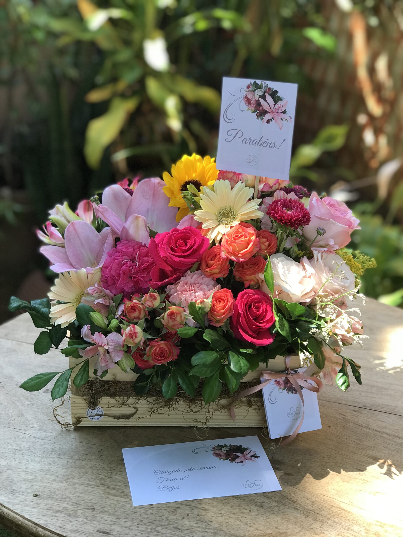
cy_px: 268
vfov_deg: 33.8
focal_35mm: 57
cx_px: 202
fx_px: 885
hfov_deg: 25.7
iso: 32
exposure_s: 1/120
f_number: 2.8
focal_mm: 6.6
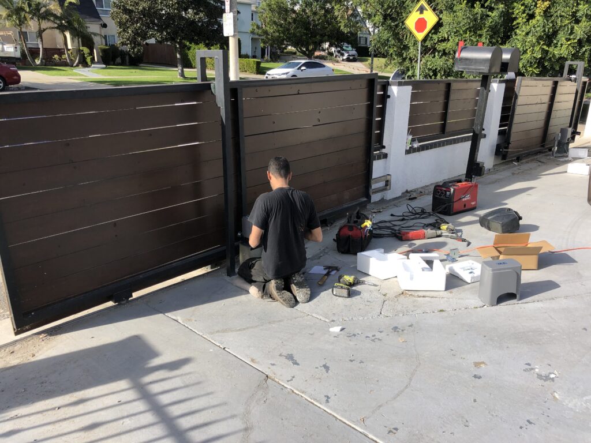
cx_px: 296
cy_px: 222
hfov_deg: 63.4
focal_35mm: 28
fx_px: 478
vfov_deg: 49.7
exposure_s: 1/1104
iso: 20
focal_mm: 4
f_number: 1.8
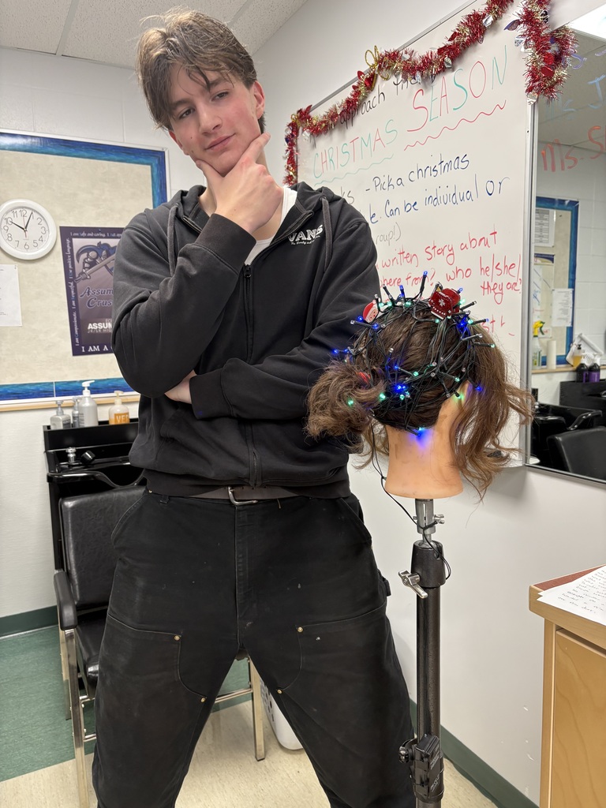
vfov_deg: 67.3
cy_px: 404
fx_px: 607
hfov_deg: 53.1
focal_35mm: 26
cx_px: 303
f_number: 1.6
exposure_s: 1/60
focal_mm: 5.96
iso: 100
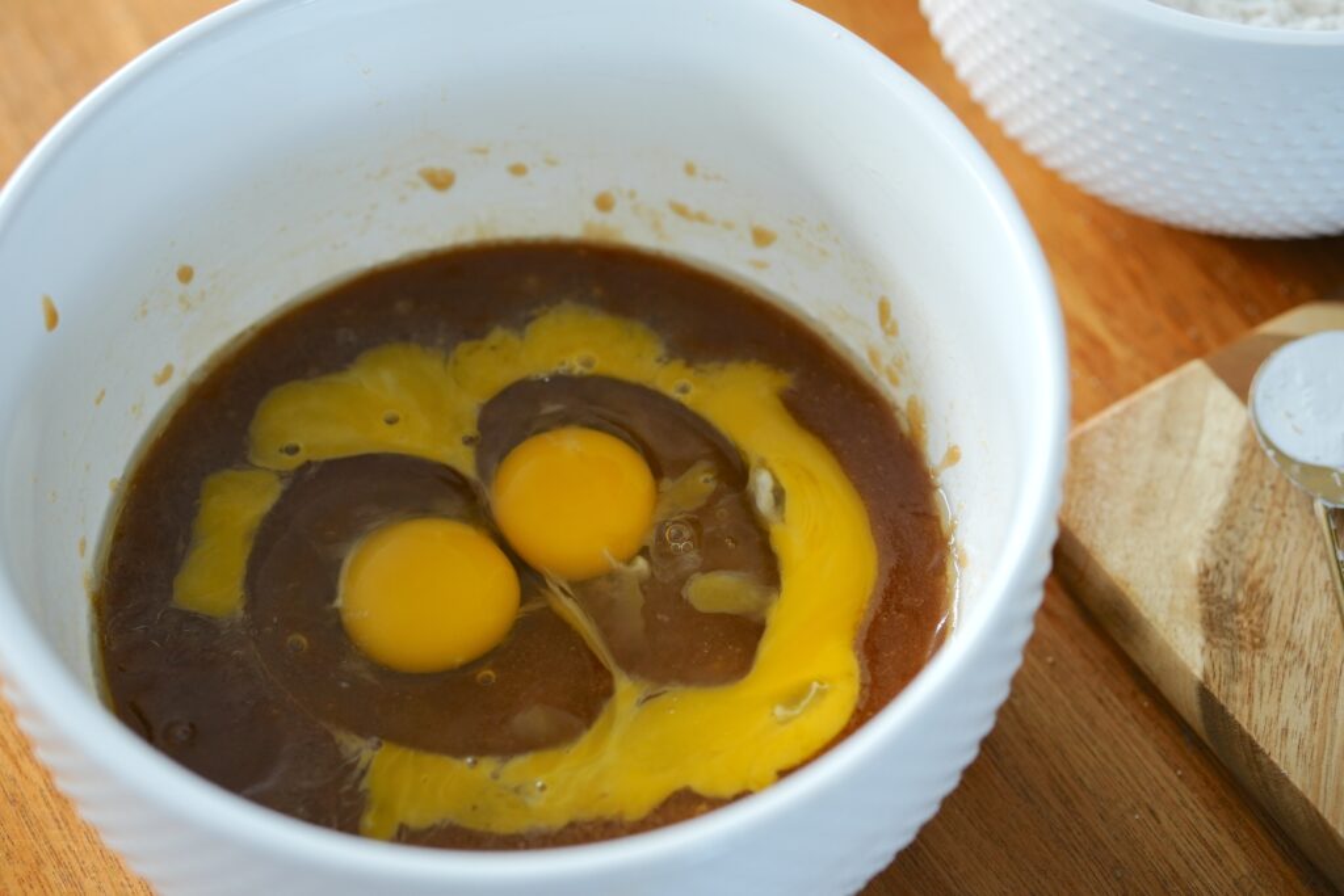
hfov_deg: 24.2
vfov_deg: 16.3
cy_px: 448
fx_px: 3136
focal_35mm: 84
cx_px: 672
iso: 400
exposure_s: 1/125
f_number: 2.2
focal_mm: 56
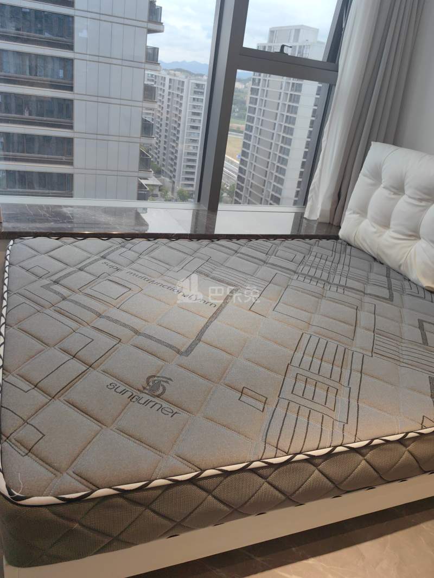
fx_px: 451
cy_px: 289
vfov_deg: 65.3
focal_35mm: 27
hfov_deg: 51.3
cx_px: 217
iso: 80
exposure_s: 1/100
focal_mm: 5.75
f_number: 2
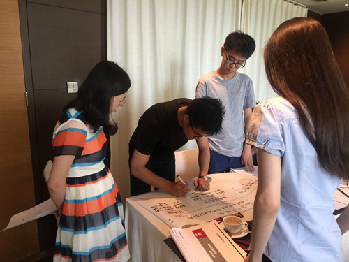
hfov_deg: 61.7
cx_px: 174
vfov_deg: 48.2
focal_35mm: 29
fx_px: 292
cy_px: 131
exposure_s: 1/17
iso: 50
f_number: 2.2
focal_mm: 4.15
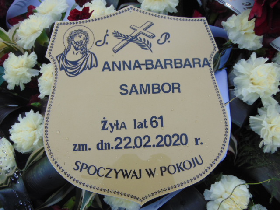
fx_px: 283
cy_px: 105
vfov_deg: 40.7
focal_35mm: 35
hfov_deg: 52.6
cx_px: 140
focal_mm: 6.3
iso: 80
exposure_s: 1/800
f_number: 3.2
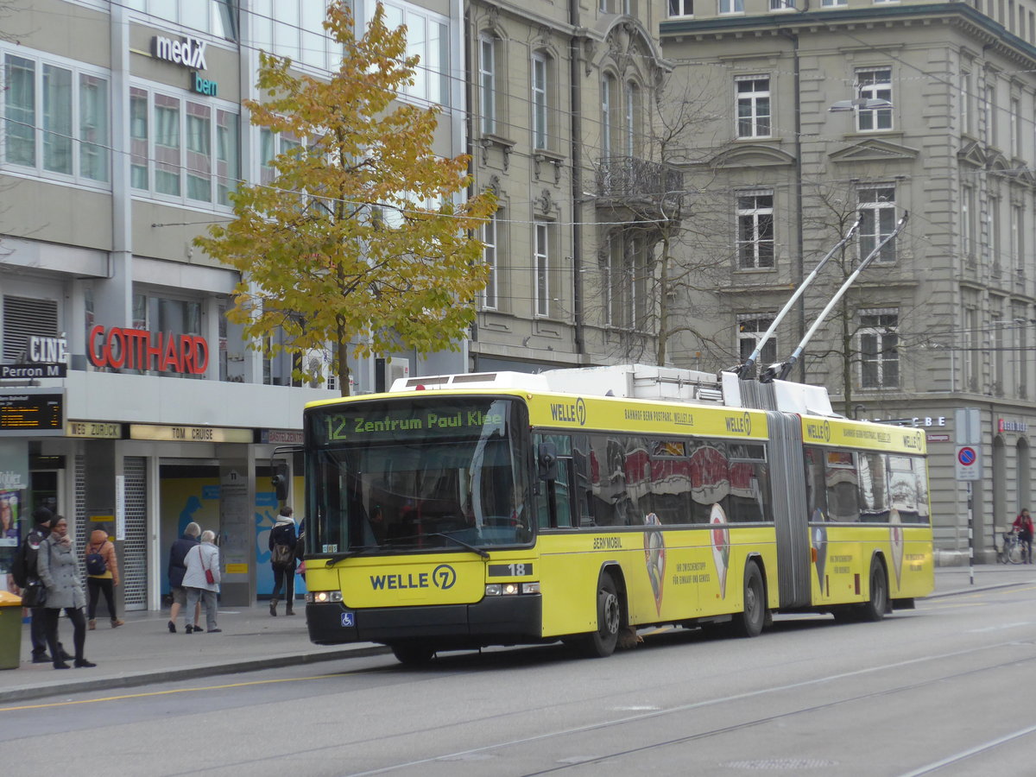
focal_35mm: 117
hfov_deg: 16.8
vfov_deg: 12.7
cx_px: 518
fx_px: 3502
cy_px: 388
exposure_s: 1/320
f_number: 5
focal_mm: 22.9
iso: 320
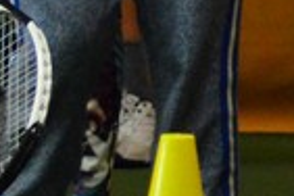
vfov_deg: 1.8
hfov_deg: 2.7
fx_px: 6239
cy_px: -247
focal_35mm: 764
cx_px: -638
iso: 3200
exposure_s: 1/250
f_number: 4
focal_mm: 70
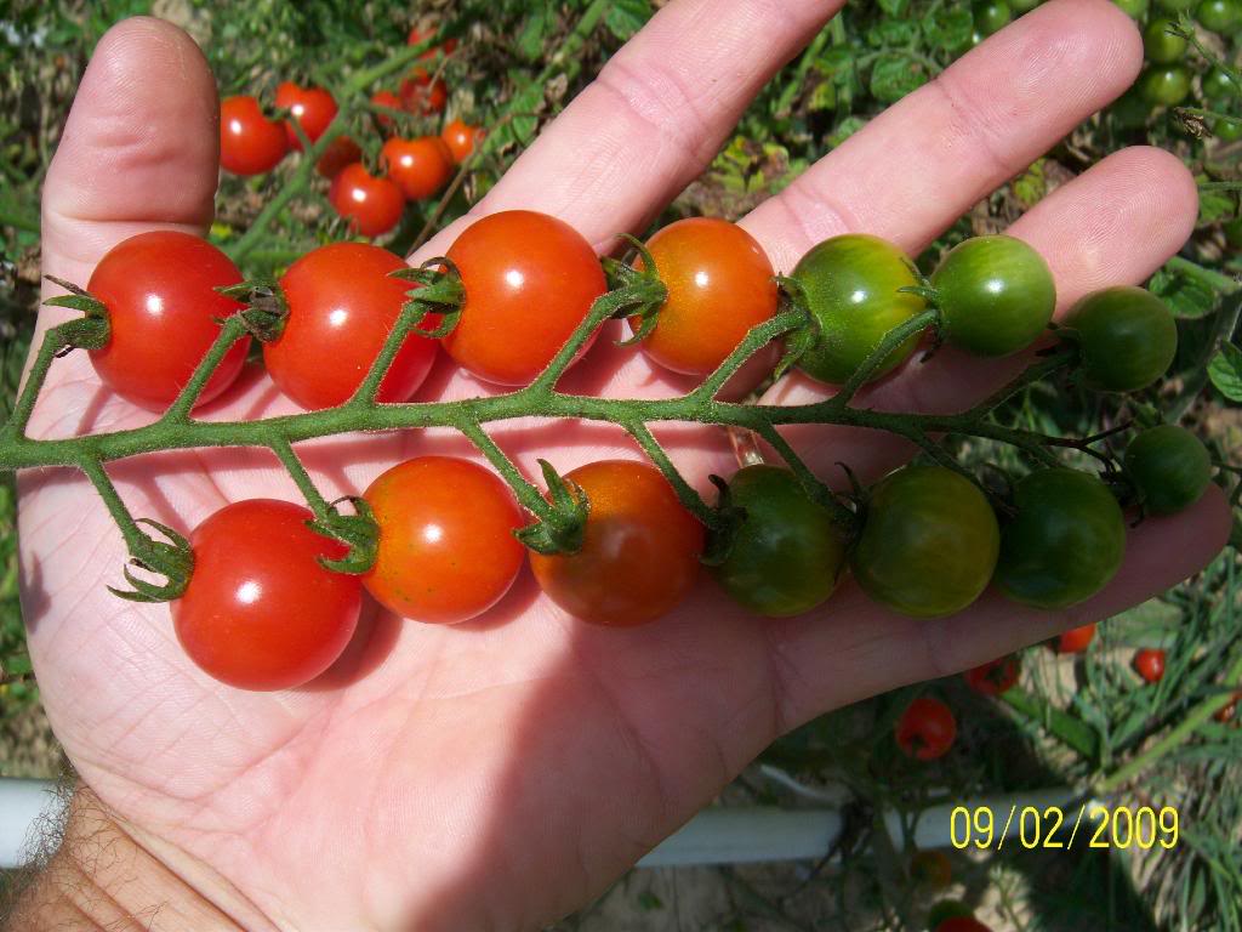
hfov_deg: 51.4
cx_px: 621
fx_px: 1292
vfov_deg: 39.7
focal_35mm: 36
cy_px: 466
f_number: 4.8
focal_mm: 7.5
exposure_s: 1/800
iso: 80
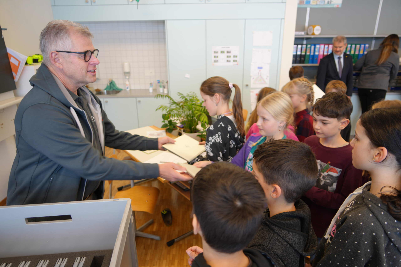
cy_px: 134
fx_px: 267
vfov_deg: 53.1
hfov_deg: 73.7
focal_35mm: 24
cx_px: 200
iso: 160
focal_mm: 24
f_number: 3.5
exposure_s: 1/30
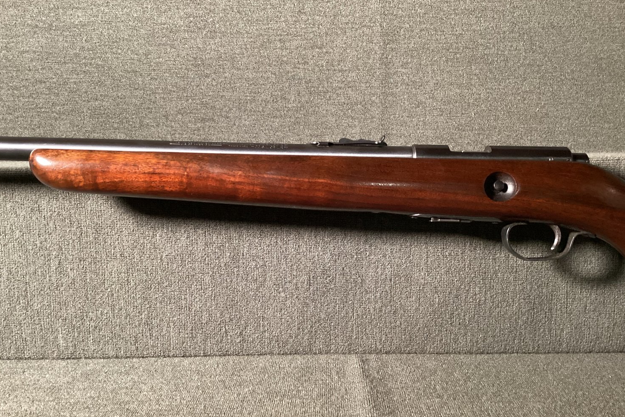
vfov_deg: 40.0
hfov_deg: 57.2
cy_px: 215
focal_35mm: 33
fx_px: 573
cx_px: 308
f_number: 2.4
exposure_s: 1/33
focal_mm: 3.3
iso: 400
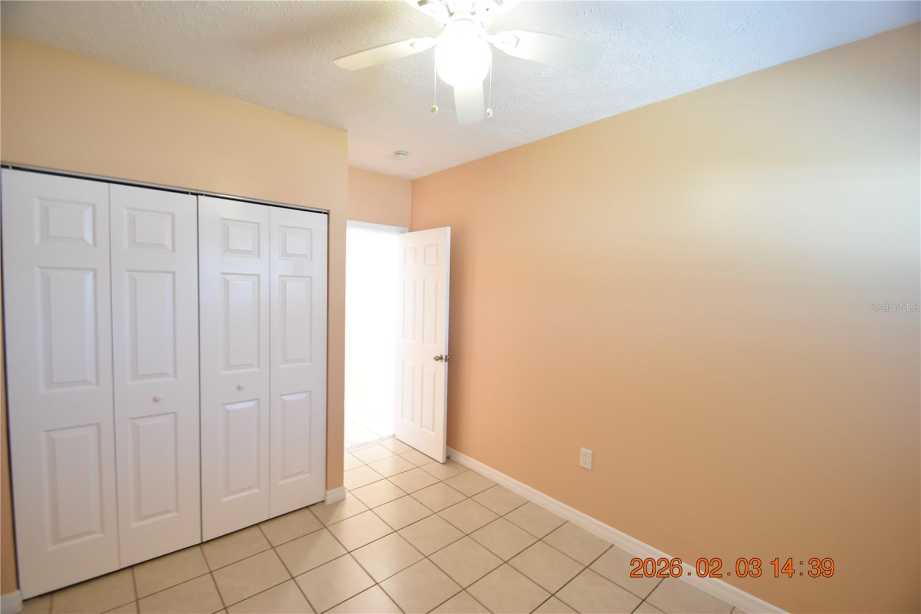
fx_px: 384
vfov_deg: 77.3
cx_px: 460
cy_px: 307
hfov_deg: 100.4
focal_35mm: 15
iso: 800
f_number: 3.5
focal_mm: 10
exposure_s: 1/20
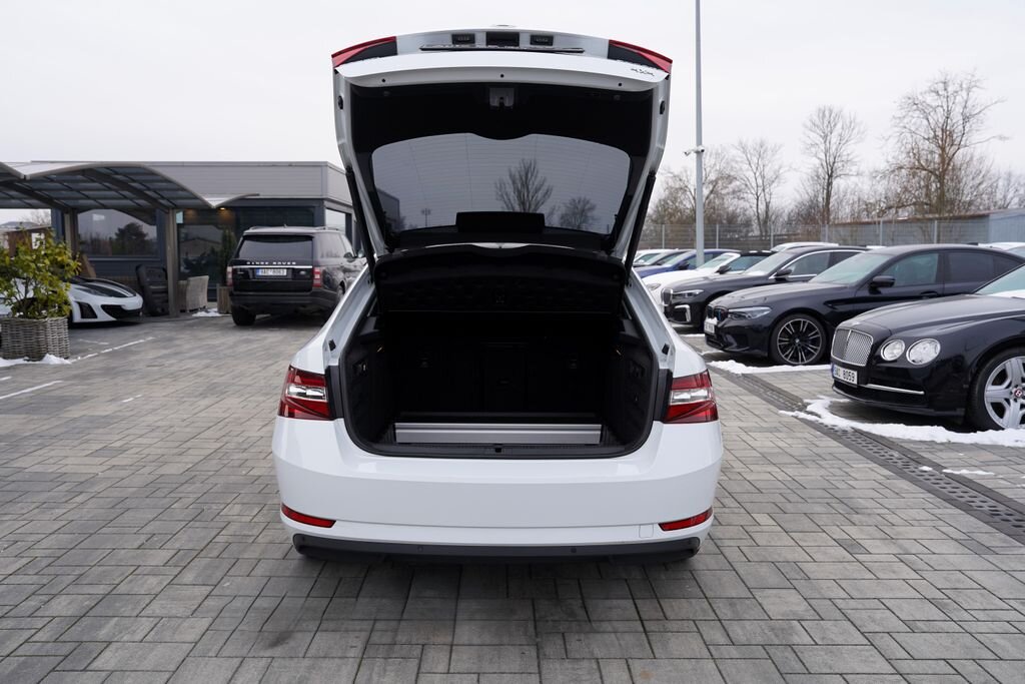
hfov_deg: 63.7
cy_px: 342
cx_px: 512
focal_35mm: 29
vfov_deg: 45.0
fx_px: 826
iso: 100
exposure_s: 1/100
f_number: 5.6
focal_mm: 29
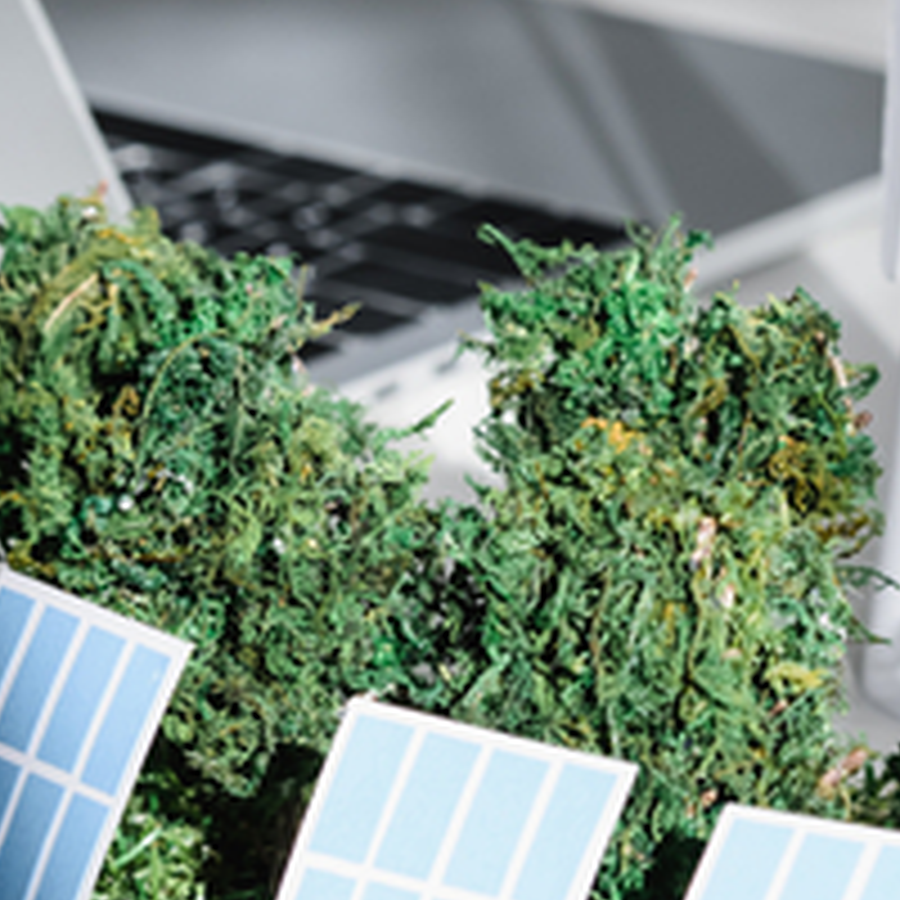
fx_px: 13972
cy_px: 11
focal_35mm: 475
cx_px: 1141
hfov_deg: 3.7
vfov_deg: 3.7
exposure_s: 1/320
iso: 125
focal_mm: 112
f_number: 5.6
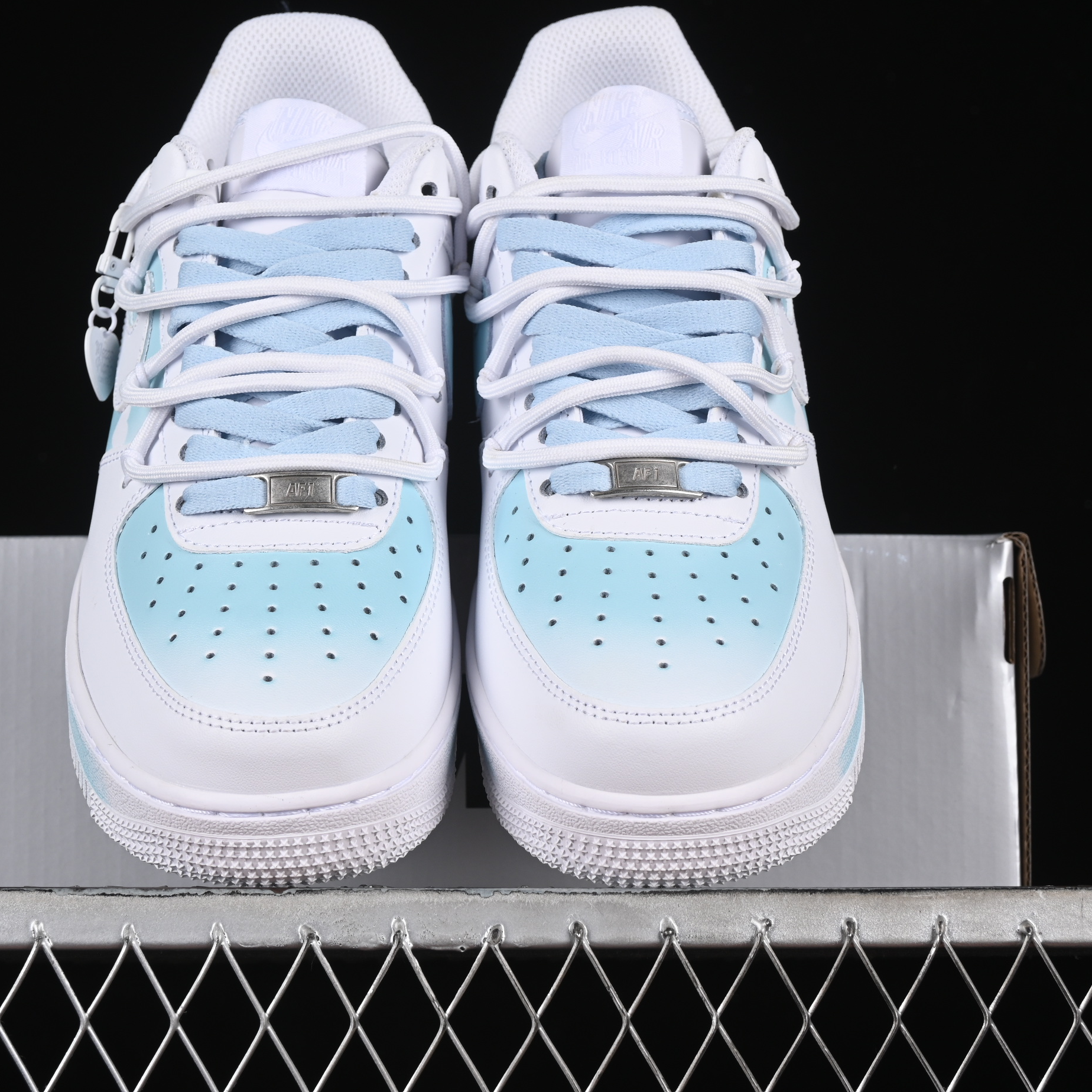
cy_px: 544
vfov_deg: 18.1
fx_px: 3426
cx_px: 452
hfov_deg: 18.1
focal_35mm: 96
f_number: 8
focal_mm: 50
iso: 160
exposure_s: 1/100
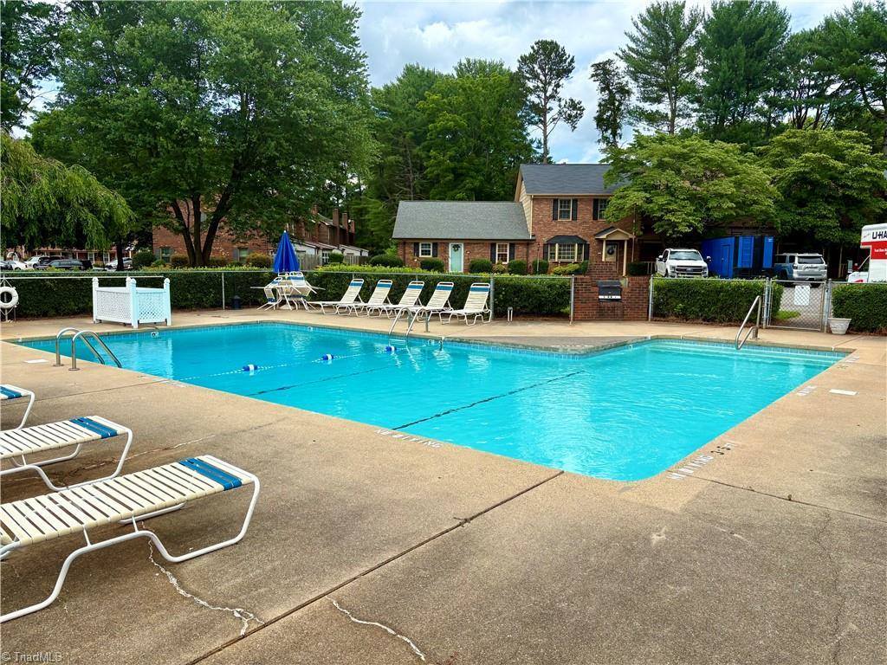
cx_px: 444
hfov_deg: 67.3
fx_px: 666
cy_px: 332
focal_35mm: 26
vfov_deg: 53.1
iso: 50
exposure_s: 1/2538
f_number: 1.6
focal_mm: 5.96
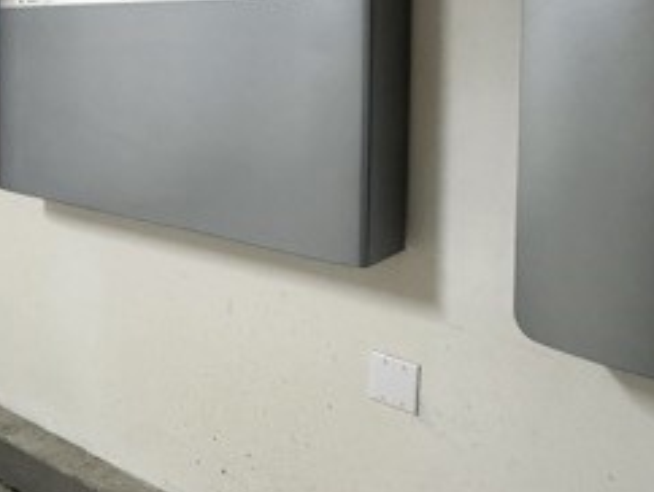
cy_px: 81
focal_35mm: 37
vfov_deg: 37.0
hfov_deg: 49.9
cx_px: 273
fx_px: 700
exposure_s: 1/60
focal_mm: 2.22
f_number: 2.2
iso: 640
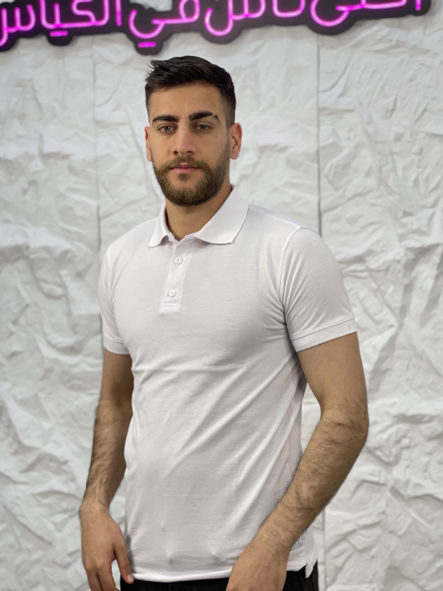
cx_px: 222
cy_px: 296
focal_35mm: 64
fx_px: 1092
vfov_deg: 30.3
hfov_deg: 22.9
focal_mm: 7.5
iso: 80
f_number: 2.2
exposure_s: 1/100
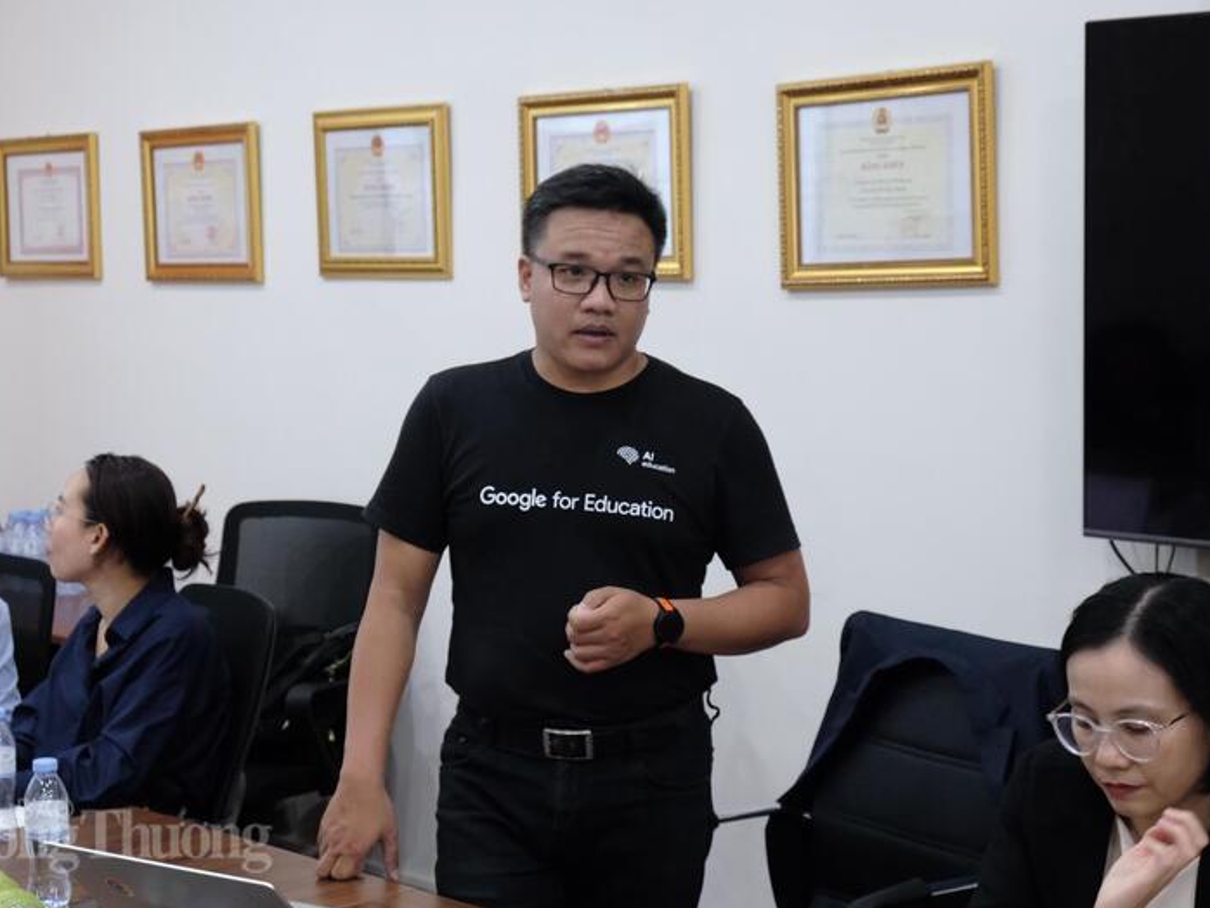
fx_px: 2273
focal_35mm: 65
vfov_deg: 22.6
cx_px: 593
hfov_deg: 29.8
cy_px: 458
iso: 5000
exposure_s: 1/125
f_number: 6.4
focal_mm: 39
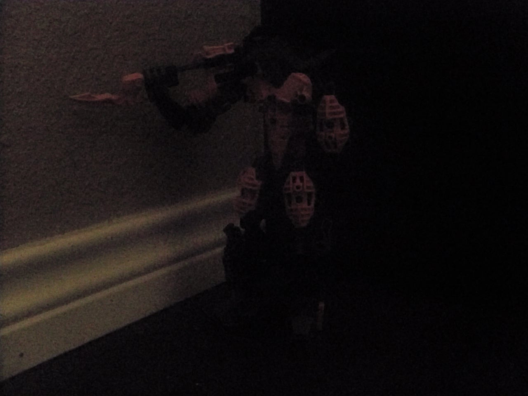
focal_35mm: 35
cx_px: 264
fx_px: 534
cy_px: 198
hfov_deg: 52.6
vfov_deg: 40.7
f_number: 3.5
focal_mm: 6.2
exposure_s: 1/8
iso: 1600
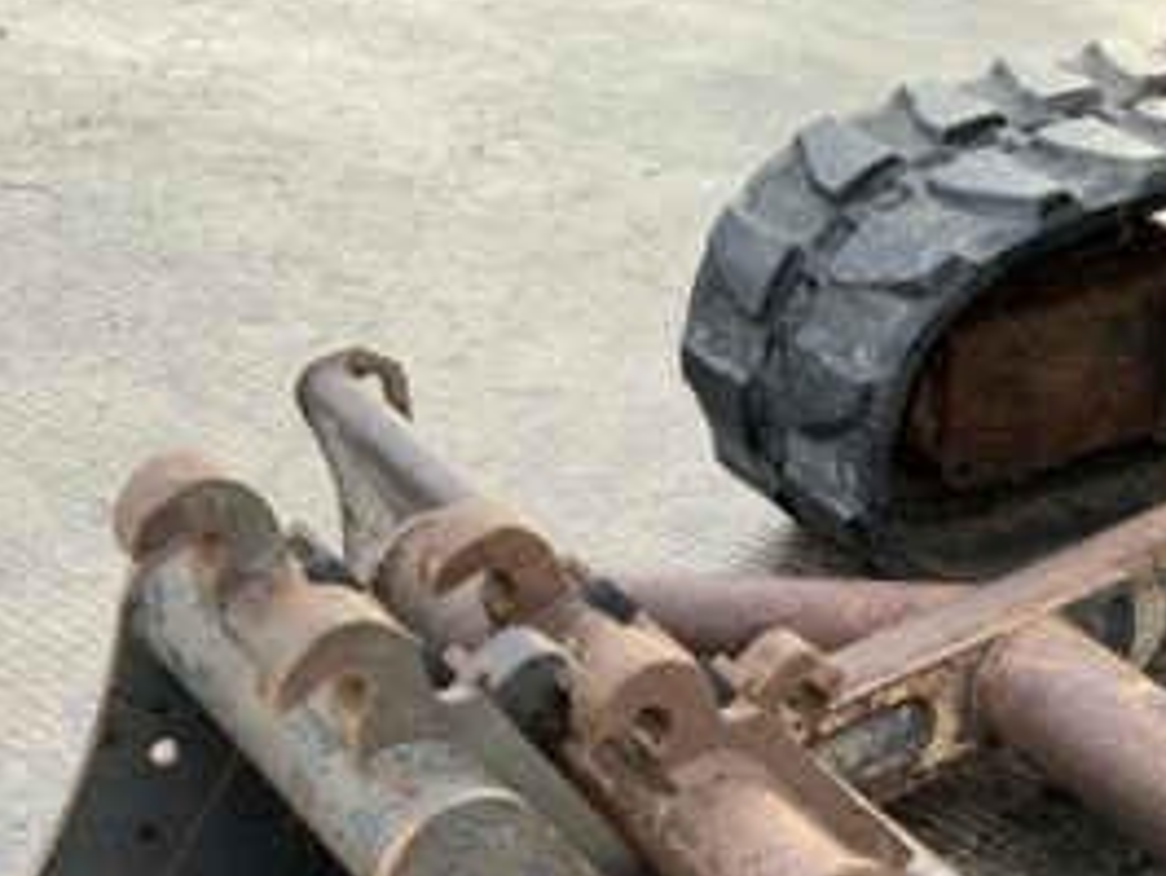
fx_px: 2359
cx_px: 836
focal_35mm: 70
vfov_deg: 20.1
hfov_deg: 27.5
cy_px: 955
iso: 64
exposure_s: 1/122
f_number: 1.8
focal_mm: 3
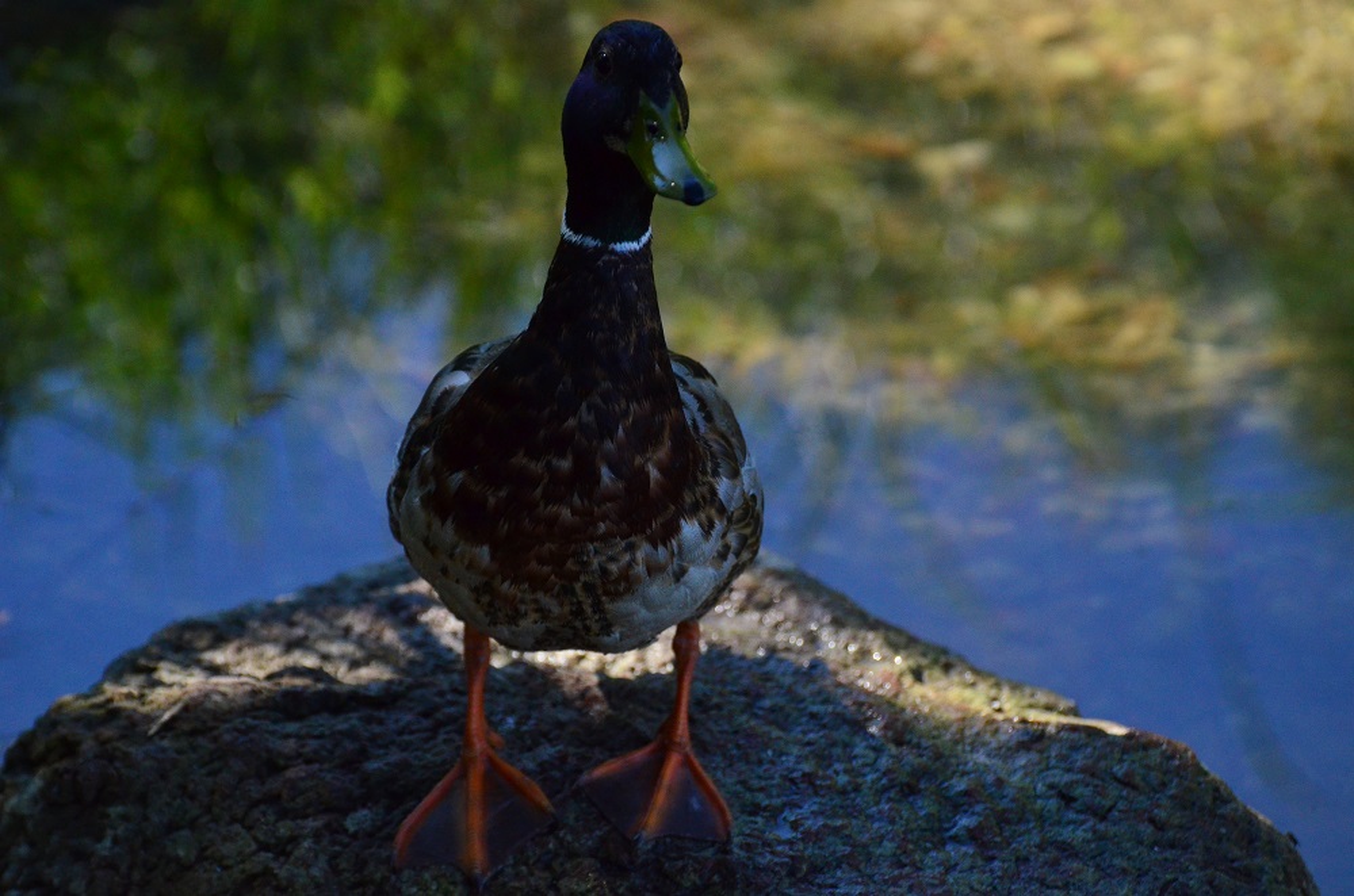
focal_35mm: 248
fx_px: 9288
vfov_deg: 5.5
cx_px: 677
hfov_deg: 8.3
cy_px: 448
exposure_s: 1/6400
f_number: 5
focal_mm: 165
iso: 2000
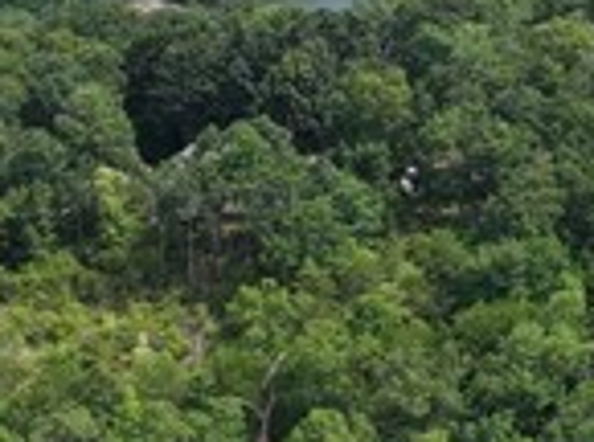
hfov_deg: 11.1
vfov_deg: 8.7
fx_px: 2910
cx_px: 942
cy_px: 39
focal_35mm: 170
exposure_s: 1/240
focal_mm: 12.29
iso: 100
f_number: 2.8
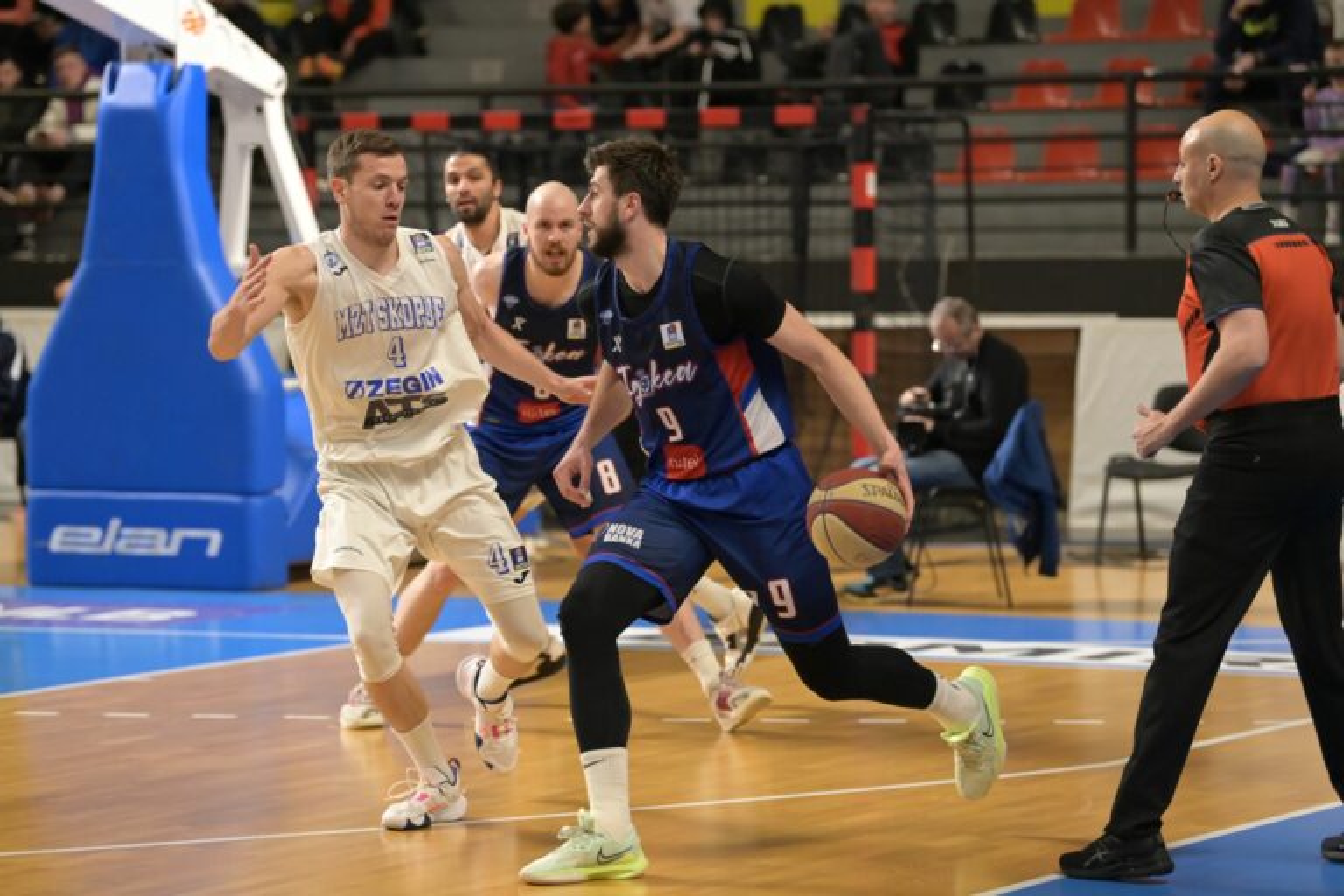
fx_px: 5040
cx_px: 672
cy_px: 448
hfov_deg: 15.2
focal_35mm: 135
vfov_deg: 10.2
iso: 4000
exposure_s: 1/1000
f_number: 2.8
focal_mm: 135
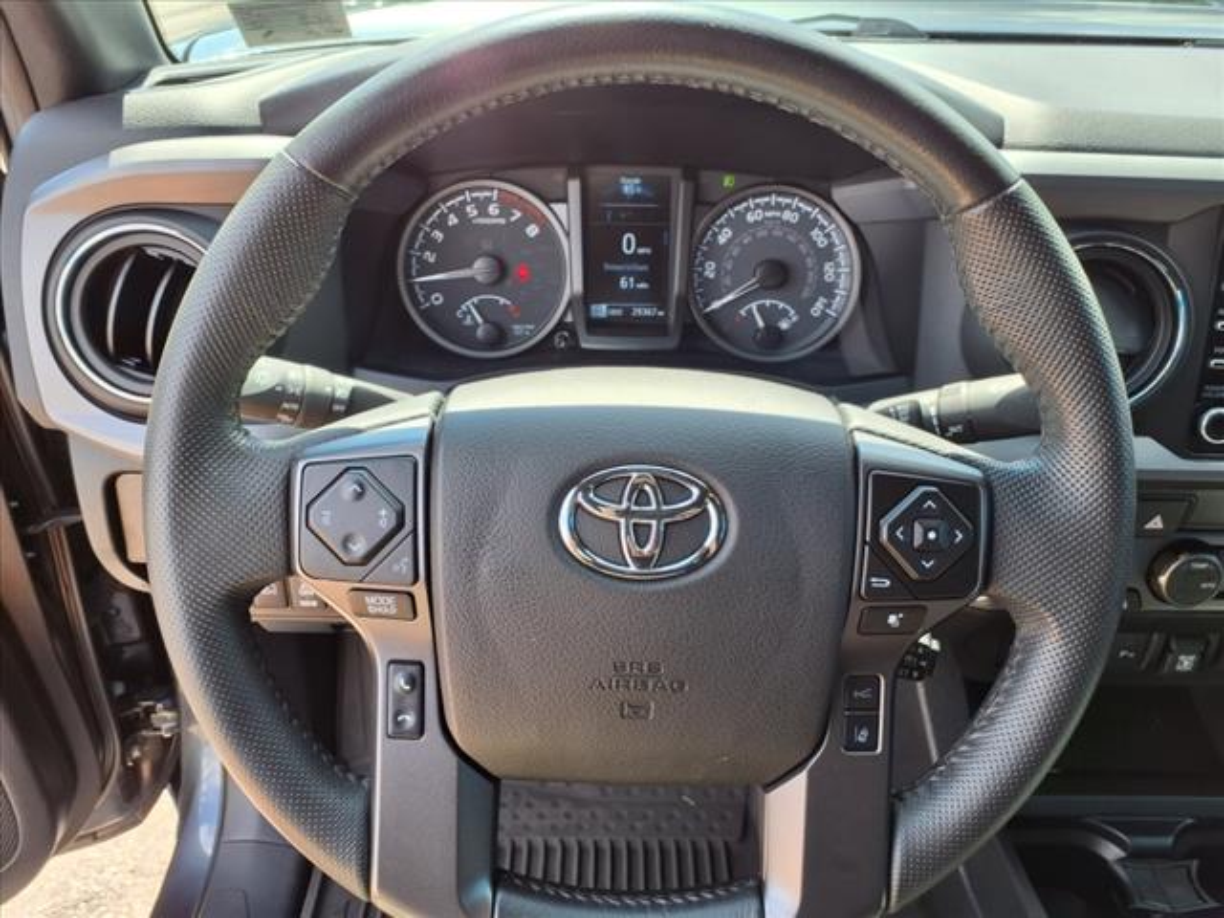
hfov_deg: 65.3
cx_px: 612
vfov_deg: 51.4
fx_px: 955
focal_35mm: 27
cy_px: 459
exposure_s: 1/120
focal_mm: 3.58
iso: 40
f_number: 1.9
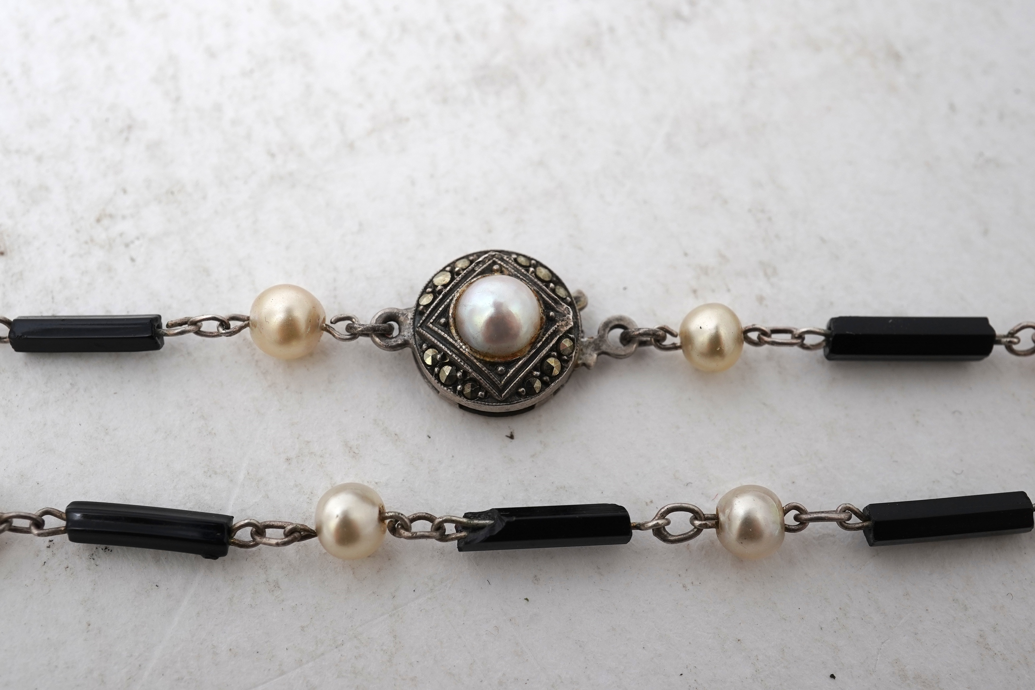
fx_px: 1294
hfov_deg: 43.6
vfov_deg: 29.9
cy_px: 345
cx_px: 518
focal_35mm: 45
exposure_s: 1/125
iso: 320
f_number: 18
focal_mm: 30
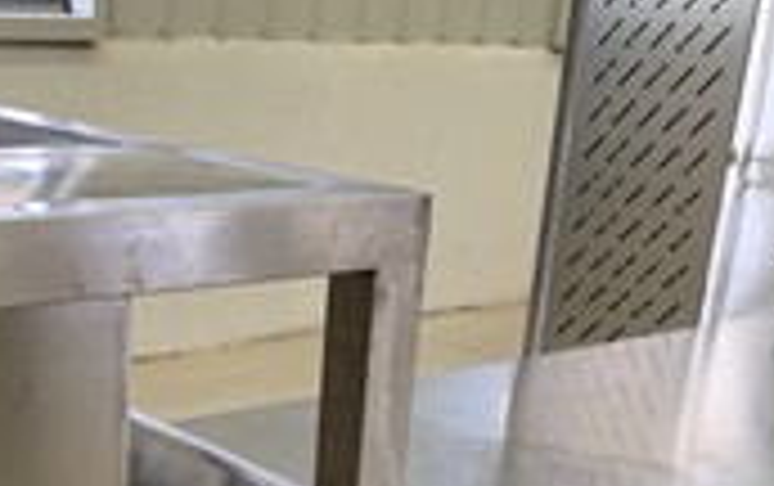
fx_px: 1352
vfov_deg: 19.0
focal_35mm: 64
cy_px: 621
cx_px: 230
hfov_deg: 31.6
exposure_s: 1/69
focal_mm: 4.25
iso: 100
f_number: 1.8
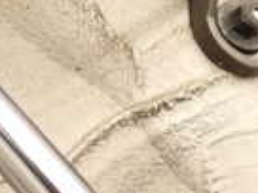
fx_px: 820
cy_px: -4
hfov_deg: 15.6
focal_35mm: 110
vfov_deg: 13.3
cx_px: -194
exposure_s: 1/30
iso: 250
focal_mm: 4.5
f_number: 2
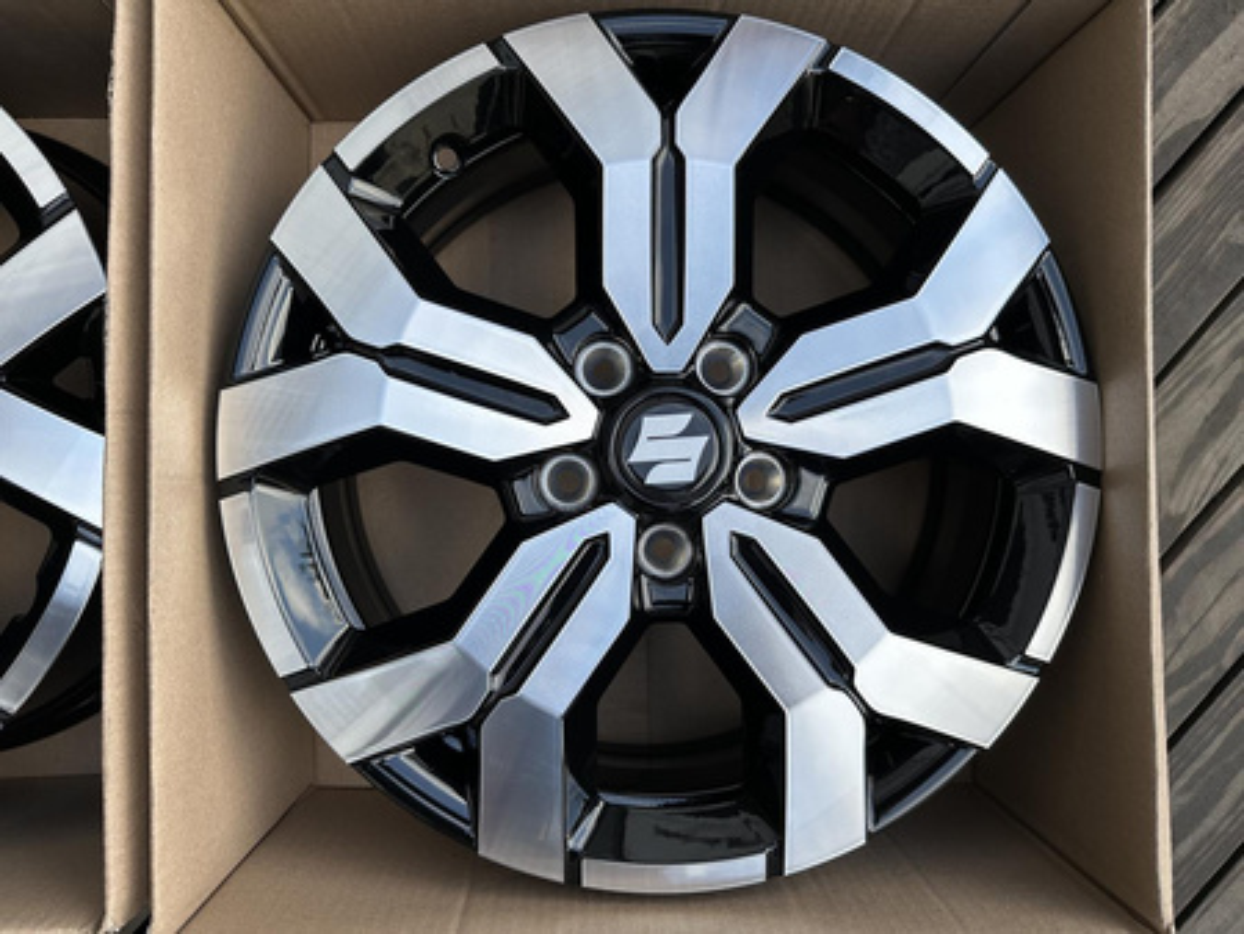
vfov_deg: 56.9
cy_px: 467
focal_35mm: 24
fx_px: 863
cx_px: 622
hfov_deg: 71.6
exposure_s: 1/762
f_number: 1.78
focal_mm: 6.86
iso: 80
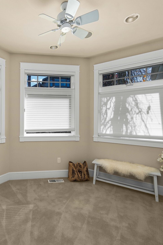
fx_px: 129
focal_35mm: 19
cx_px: 42
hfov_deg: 61.1
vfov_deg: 86.9
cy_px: 119
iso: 200
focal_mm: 12
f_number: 6.7
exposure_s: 1/30
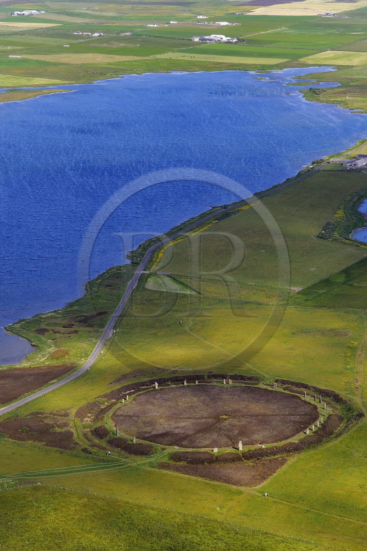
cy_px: 276
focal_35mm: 85
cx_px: 184
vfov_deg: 23.9
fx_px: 1300
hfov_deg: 16.1
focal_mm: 85
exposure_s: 1/800
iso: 400
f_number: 5.6
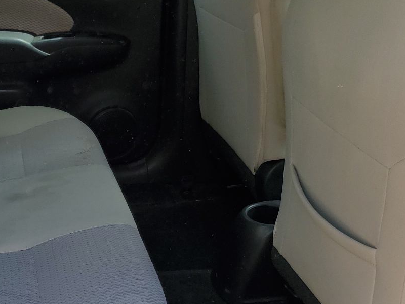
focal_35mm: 52
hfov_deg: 35.0
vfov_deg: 27.5
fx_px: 608
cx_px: 51
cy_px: 242
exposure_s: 1/435
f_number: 1.5
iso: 50
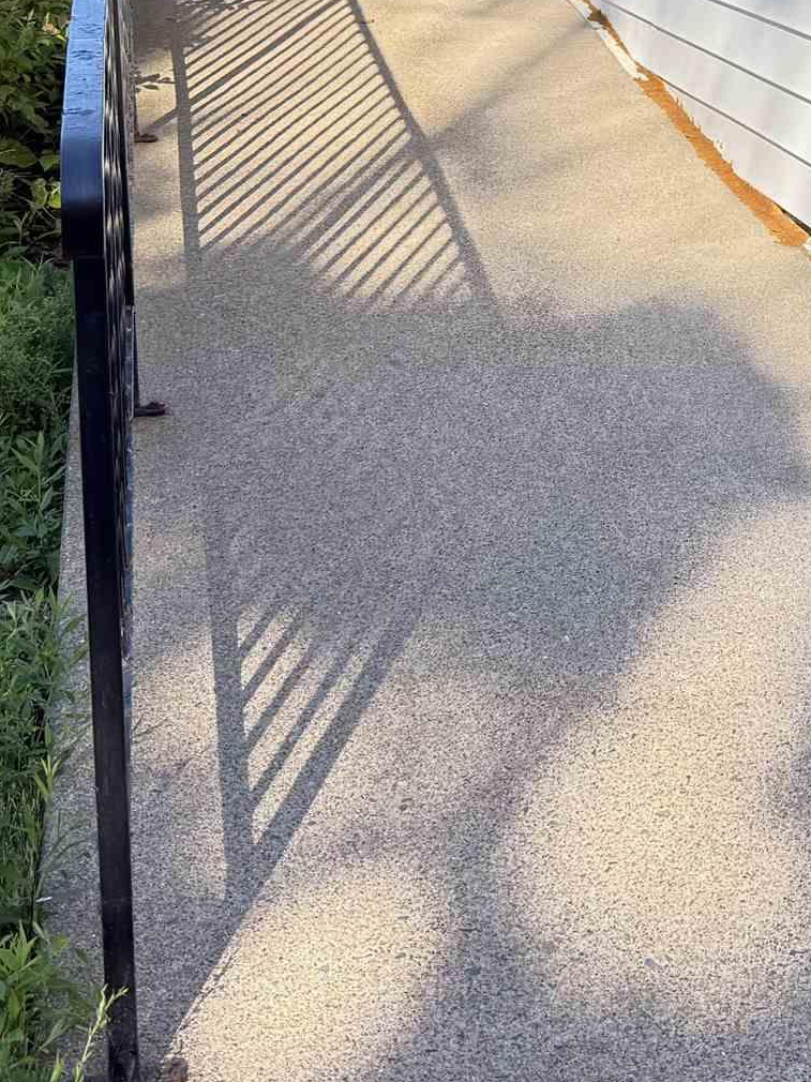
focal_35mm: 73
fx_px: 2281
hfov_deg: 19.1
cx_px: 961
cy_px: 22
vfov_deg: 25.5
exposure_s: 1/920
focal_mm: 6.76
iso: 100
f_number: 1.78
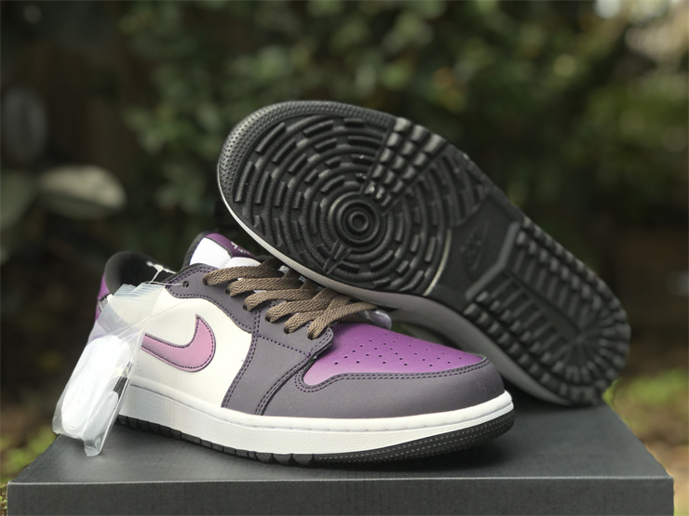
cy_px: 258
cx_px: 344
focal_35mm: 57
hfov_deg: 33.8
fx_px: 1135
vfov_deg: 25.7
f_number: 2.8
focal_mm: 6.6
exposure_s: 1/336
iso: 20
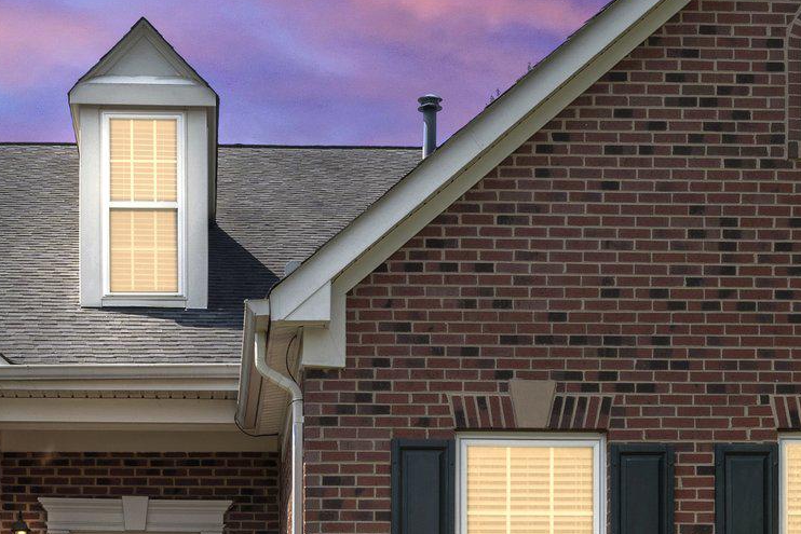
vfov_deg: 16.8
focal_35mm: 80
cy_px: 497
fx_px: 1780
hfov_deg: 25.3
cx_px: 355
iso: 250
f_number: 13
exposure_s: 1/100
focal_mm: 29
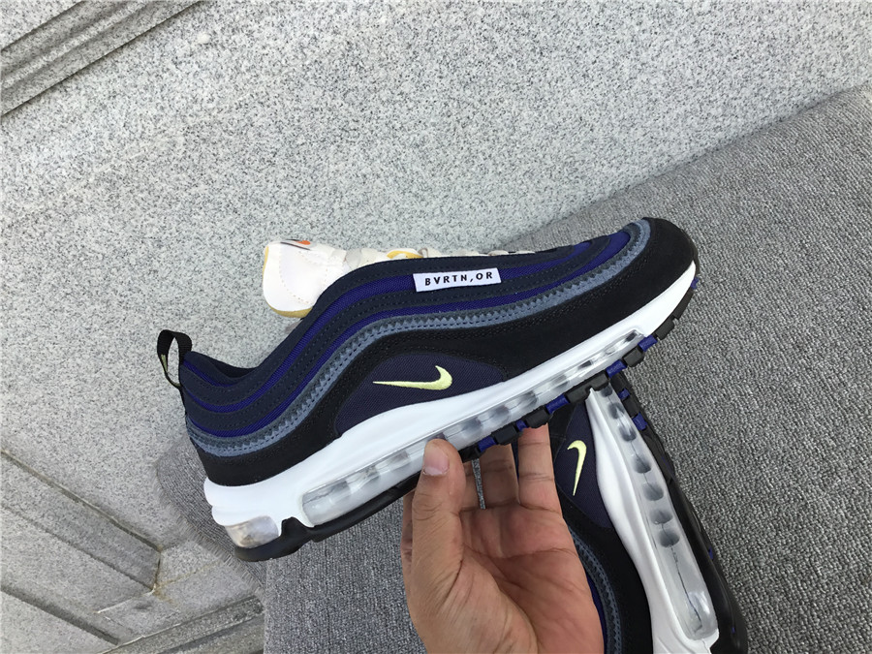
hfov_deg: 58.4
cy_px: 327
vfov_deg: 45.4
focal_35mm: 31
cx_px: 436
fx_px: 781
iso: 25
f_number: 2.4
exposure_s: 1/570
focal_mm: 3.3
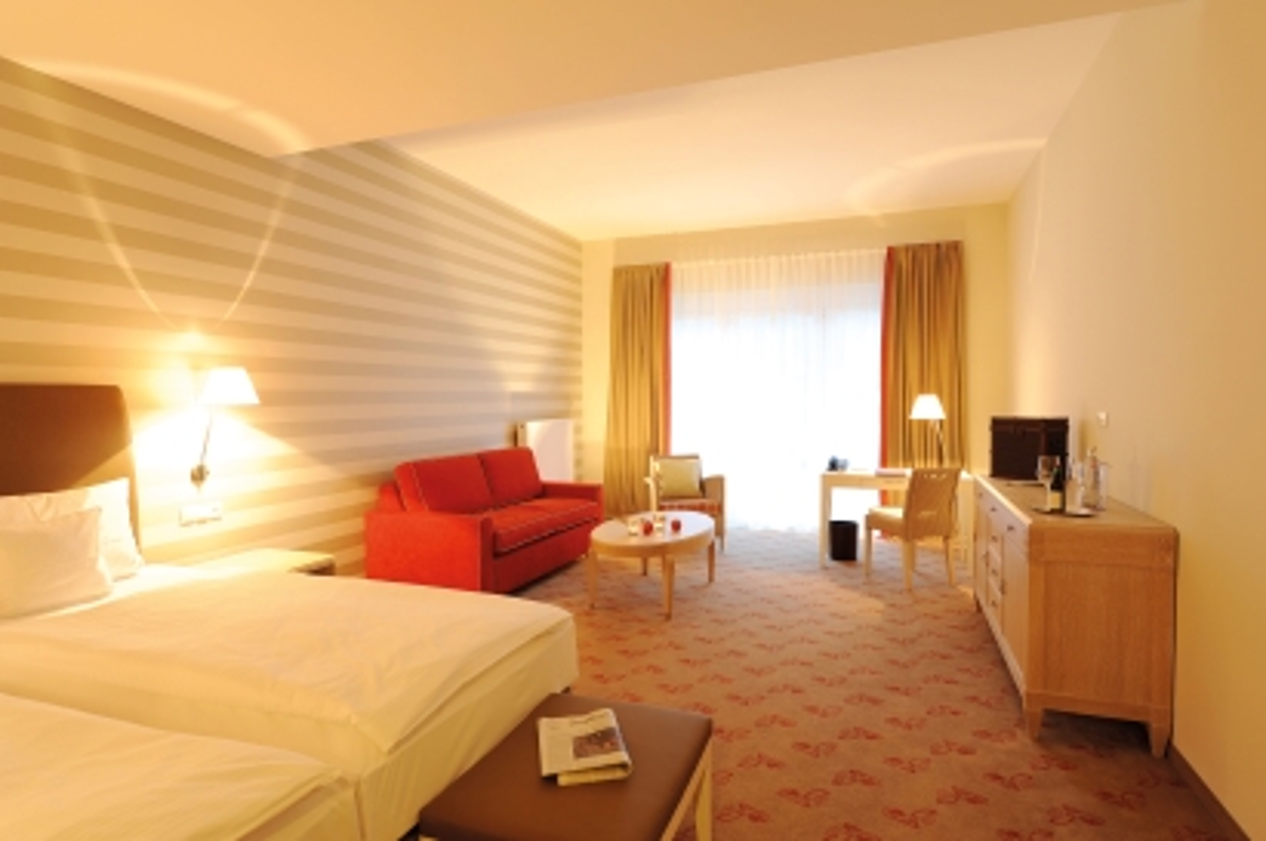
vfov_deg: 61.8
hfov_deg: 84.0
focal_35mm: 20
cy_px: 420
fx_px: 702
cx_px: 633
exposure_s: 2
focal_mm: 20
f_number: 8
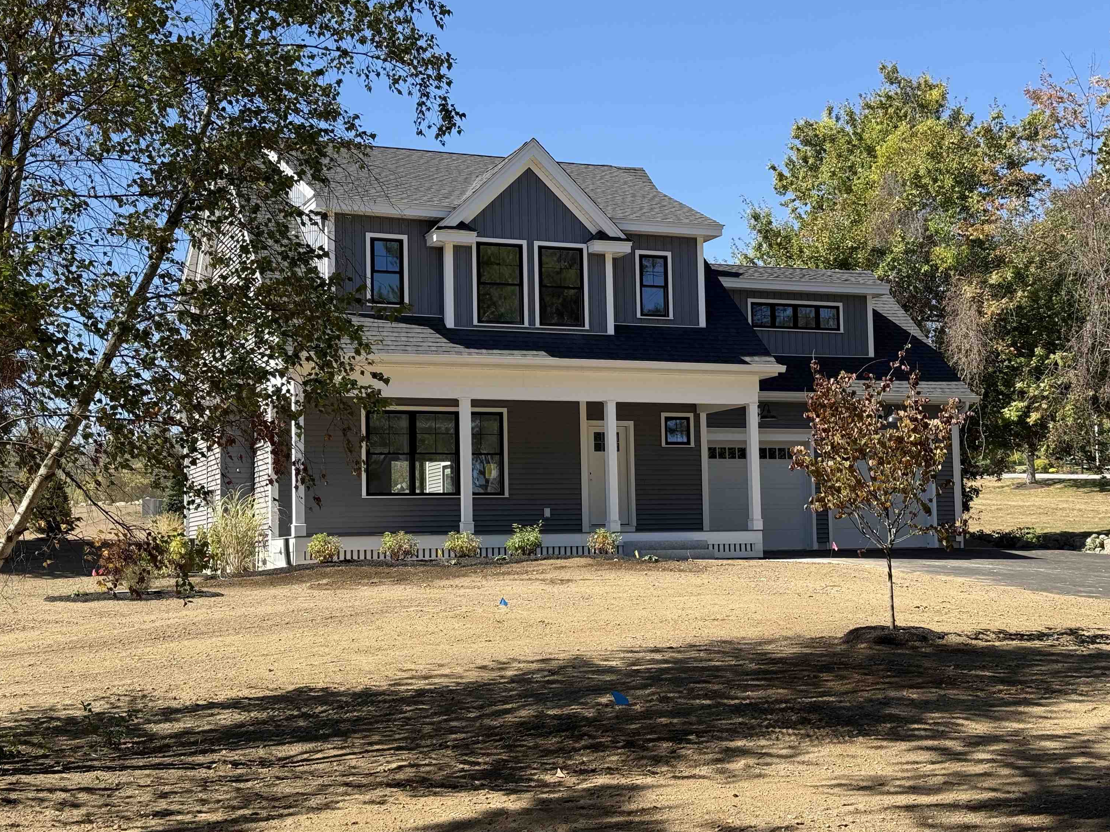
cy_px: 417
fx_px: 1571
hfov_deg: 38.9
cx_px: 563
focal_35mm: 49
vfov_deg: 29.7
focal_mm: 6.76
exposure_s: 1/2088
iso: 64
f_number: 1.78
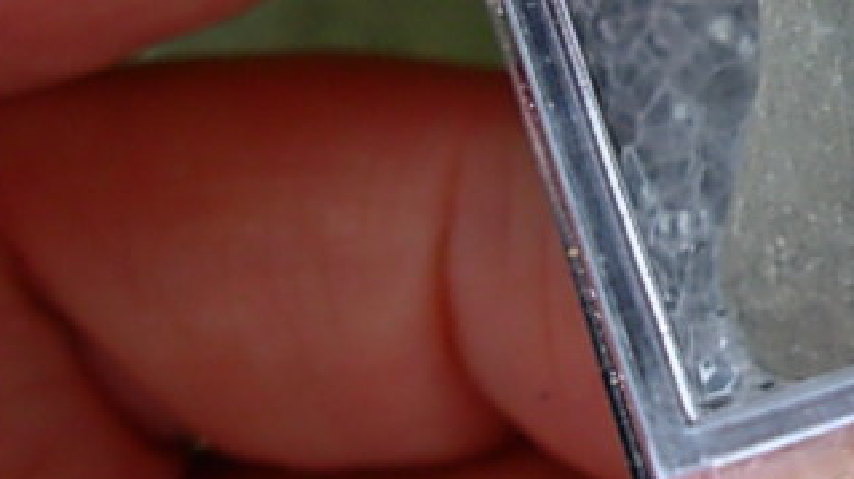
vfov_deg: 9.0
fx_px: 3010
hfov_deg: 15.6
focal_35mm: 133
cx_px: 988
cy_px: -21
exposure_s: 1/98.7
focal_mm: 6.3
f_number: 2.9
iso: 50
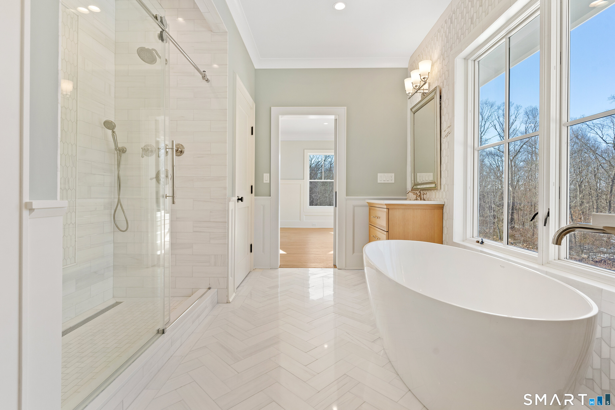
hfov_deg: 93.3
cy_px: 205
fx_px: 290
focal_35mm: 17
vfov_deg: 70.4
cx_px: 308
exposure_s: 1/30
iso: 320
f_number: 8
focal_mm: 17
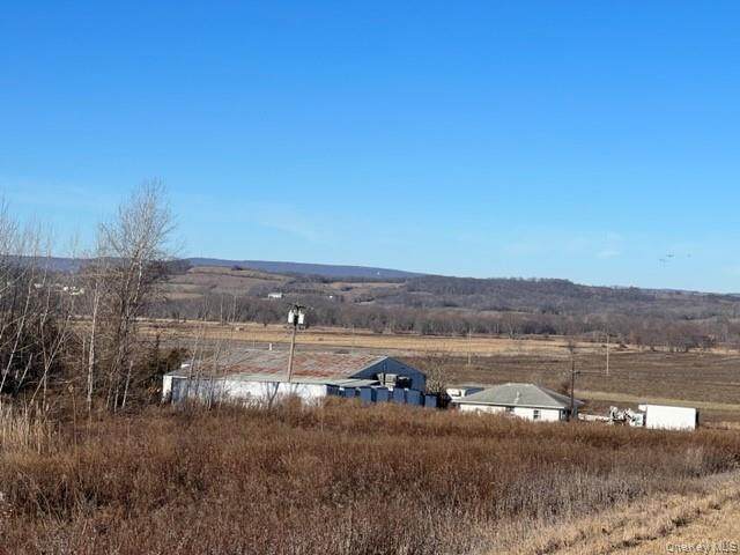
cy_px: 278
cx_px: 370
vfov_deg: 19.1
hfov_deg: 25.3
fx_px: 1646
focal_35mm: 77
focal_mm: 9
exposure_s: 1/1248
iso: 32
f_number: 2.8
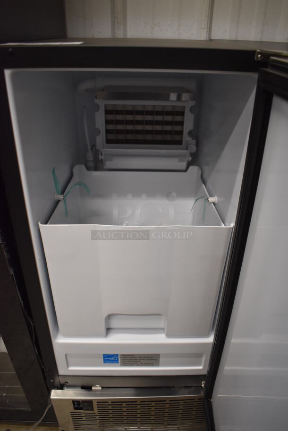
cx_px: 144
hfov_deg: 48.0
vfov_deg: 67.3
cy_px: 216
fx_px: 323
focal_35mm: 27
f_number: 3.5
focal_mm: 18
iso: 1250
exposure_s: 1/125
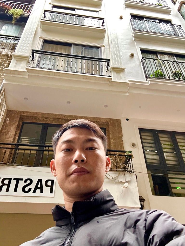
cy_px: 123
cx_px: 92
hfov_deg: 46.8
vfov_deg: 60.0
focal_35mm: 30
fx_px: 214
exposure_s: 1/25
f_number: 1.9
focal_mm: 2.69
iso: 320
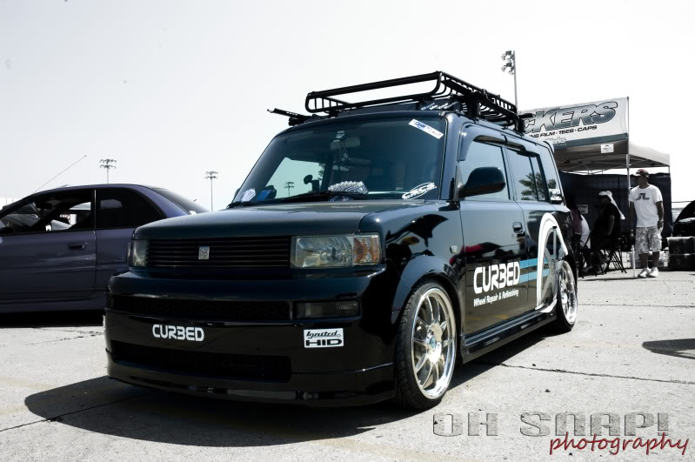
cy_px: 231
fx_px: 694
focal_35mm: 36
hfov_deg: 53.2
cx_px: 348
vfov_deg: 36.8
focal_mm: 24
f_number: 20
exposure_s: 1/125
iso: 400
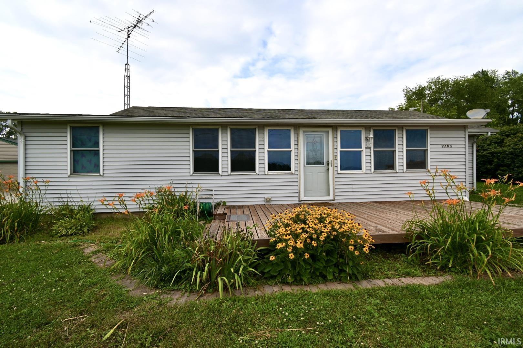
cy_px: 174
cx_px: 262
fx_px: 218
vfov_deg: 77.3
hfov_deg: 100.4
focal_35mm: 15
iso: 100
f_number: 5.6
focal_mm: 10
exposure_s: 1/250
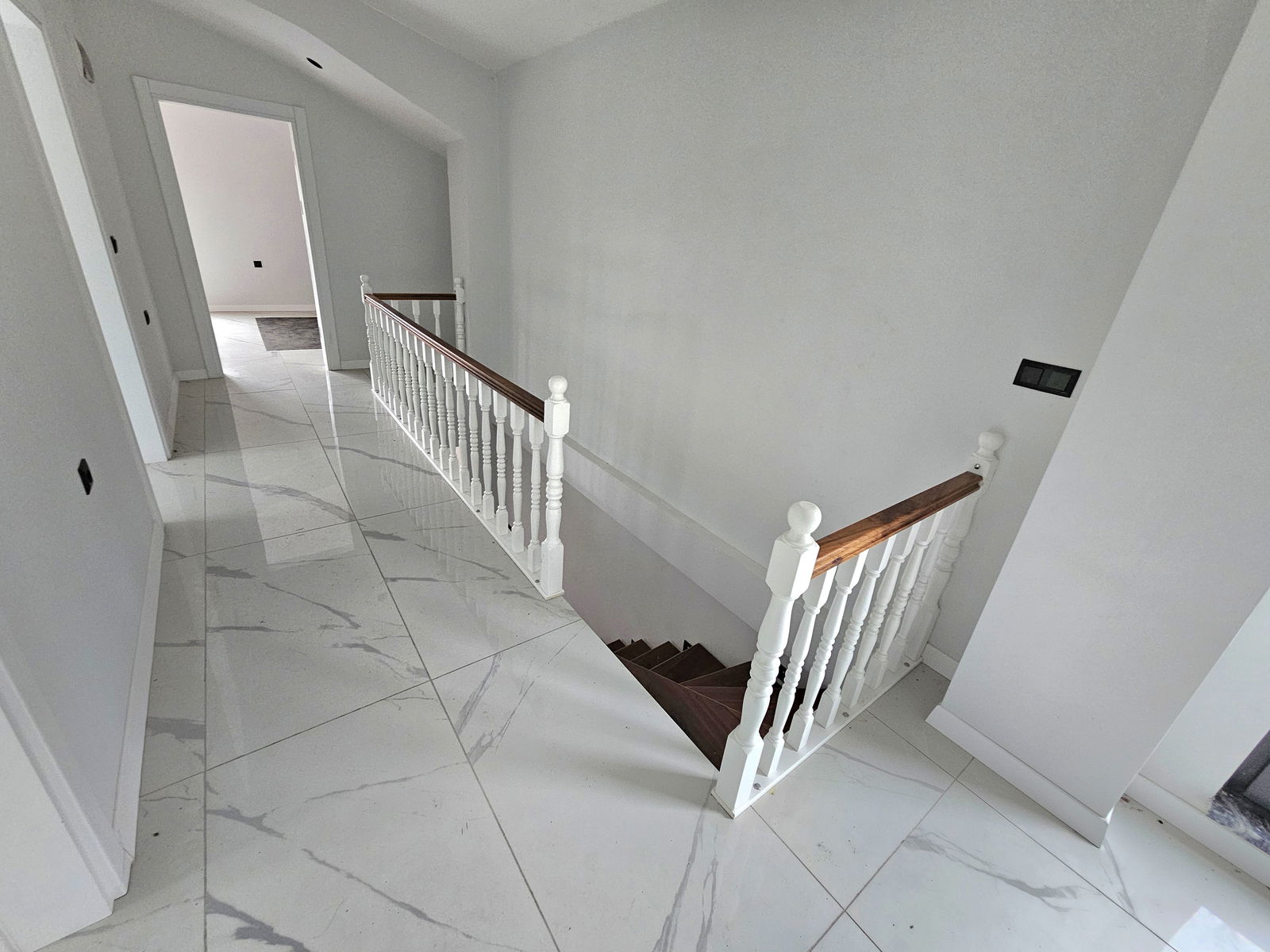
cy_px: 476
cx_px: 635
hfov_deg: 106.2
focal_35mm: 13
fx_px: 477
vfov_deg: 89.9
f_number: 2.2
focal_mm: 2.2
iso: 320
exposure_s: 1/40
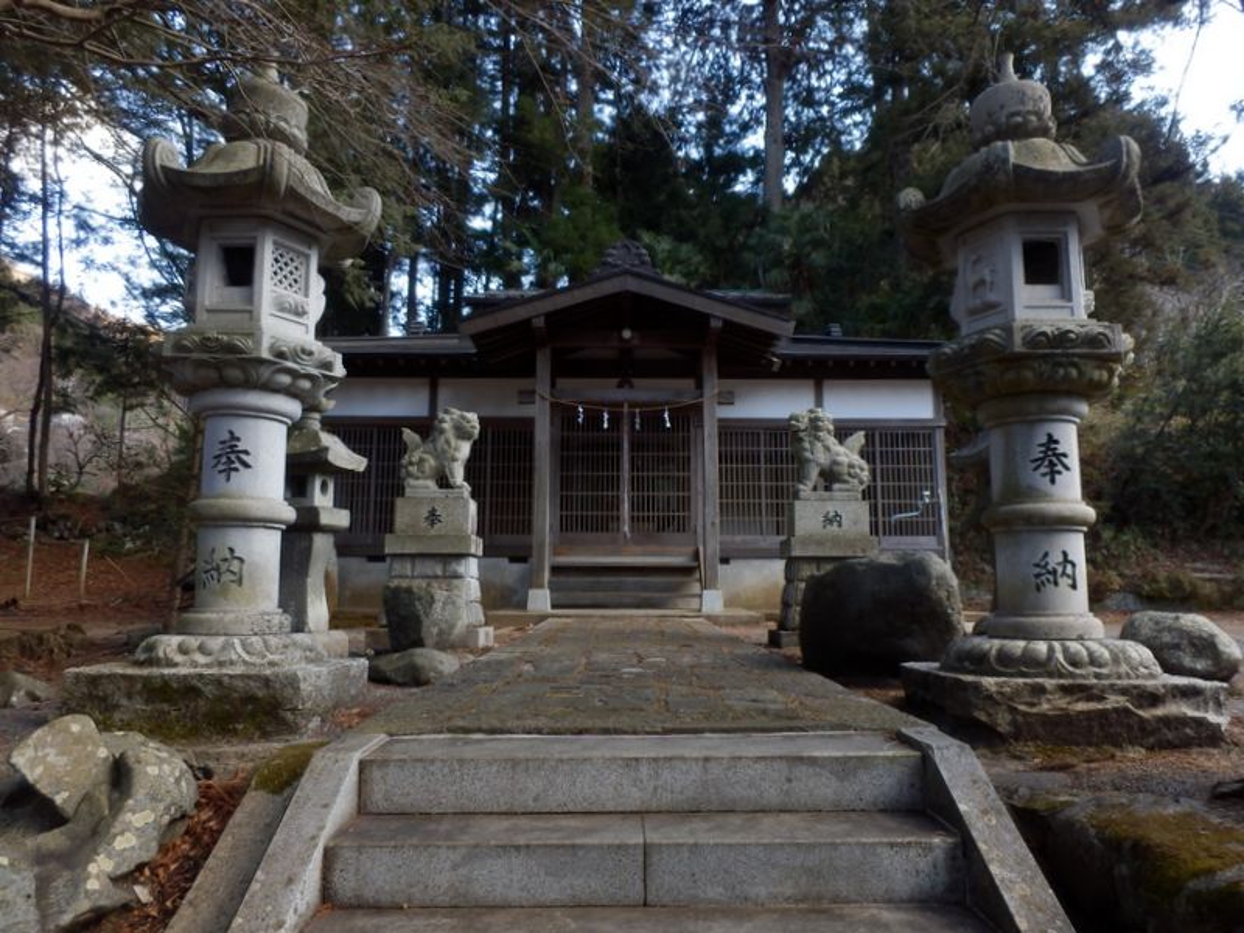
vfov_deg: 56.8
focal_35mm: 24
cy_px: 466
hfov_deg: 71.6
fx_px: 862
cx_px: 622
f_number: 3
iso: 80
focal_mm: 4.2
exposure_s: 1/40
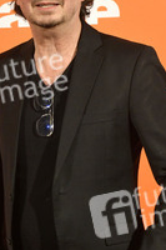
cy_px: 146
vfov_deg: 19.6
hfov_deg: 13.1
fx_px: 721
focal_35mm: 104
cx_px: 40
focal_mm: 52
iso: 2000
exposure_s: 1/160
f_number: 5.6
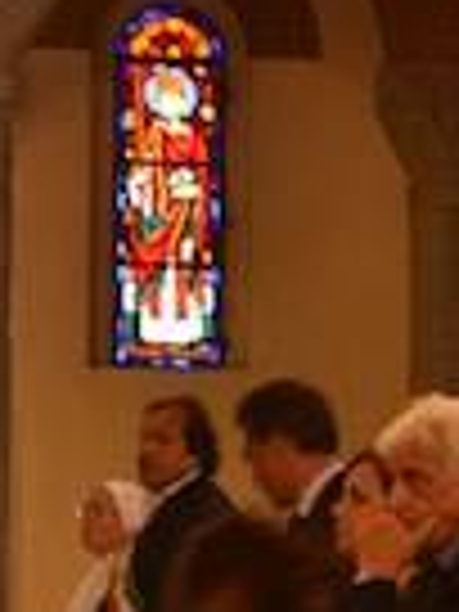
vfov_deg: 10.3
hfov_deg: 7.6
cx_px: 666
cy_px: 410
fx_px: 3377
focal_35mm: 191
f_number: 4.5
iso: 100
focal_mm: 30
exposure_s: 1/2.5
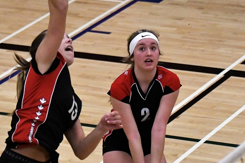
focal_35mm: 209
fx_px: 1422
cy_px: 80
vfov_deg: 6.6
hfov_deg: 9.8
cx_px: 92
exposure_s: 1/1000
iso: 7200
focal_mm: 70
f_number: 2.8
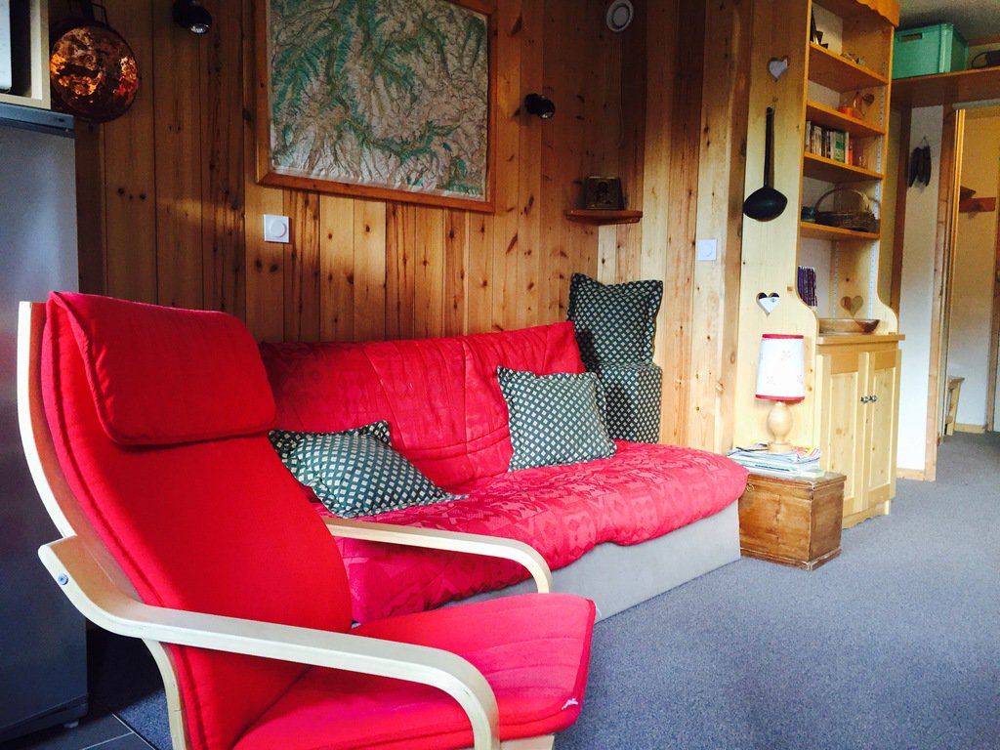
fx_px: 838
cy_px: 375
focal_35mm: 29
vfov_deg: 48.2
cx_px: 500
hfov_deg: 61.7
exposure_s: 1/30
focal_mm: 4.15
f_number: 2.2
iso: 125
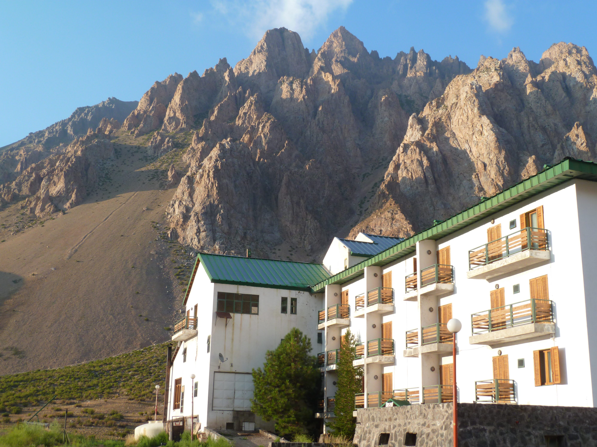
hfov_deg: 42.9
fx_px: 759
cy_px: 224
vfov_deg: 32.9
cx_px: 298
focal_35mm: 44
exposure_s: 1/200
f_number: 3.7
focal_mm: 7.3
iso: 80
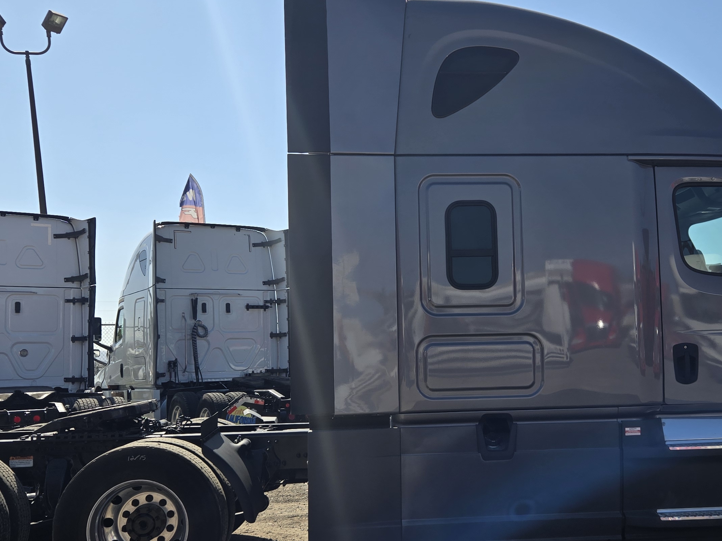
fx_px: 897
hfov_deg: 43.5
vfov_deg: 33.5
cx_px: 448
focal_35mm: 43
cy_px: 308
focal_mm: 5.4
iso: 25
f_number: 1.8
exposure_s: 1/1910
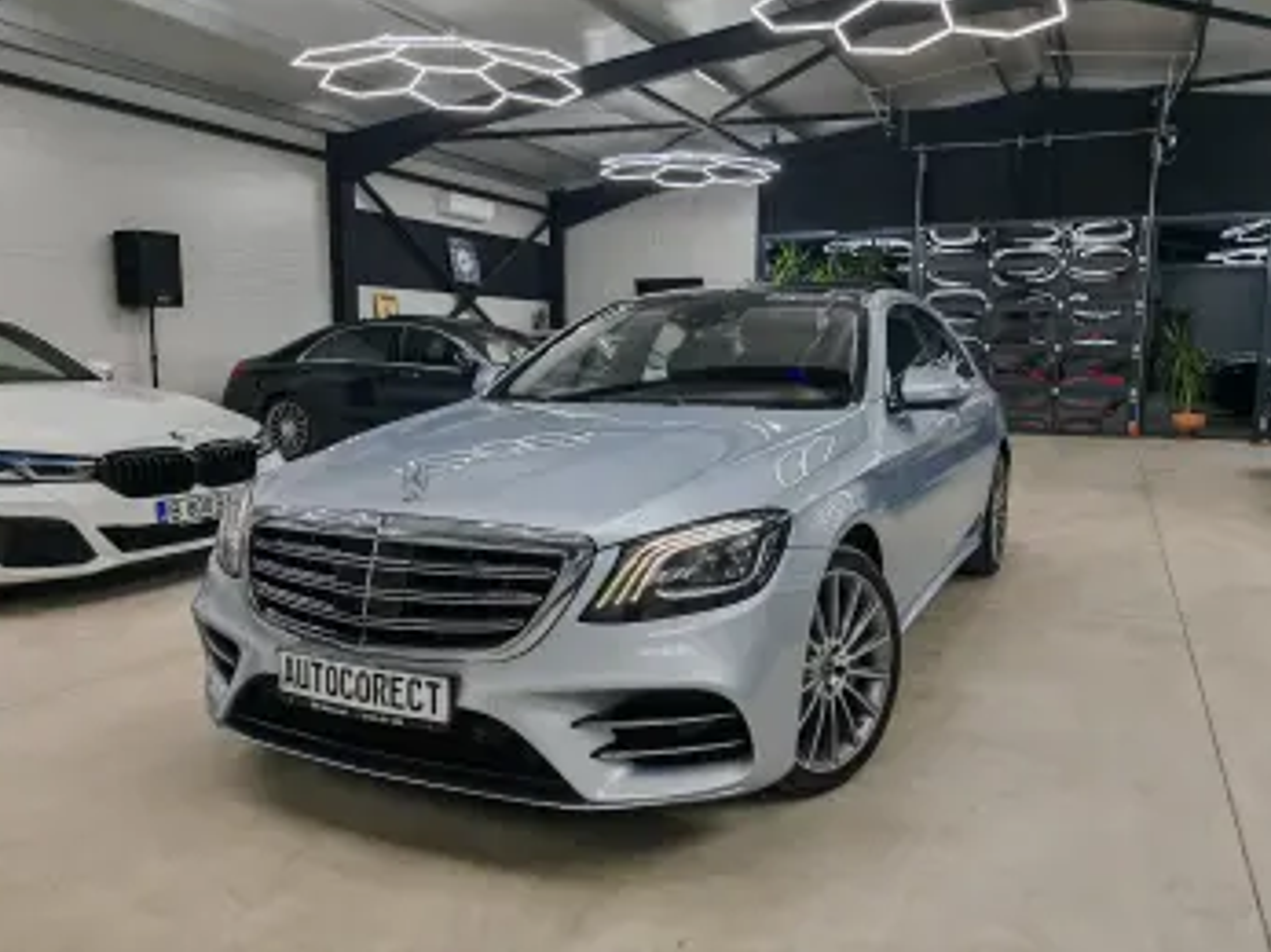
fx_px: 991
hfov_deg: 65.3
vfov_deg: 51.3
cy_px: 461
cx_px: 648
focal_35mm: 27
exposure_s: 1/98
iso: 80
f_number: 1.6
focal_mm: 5.4
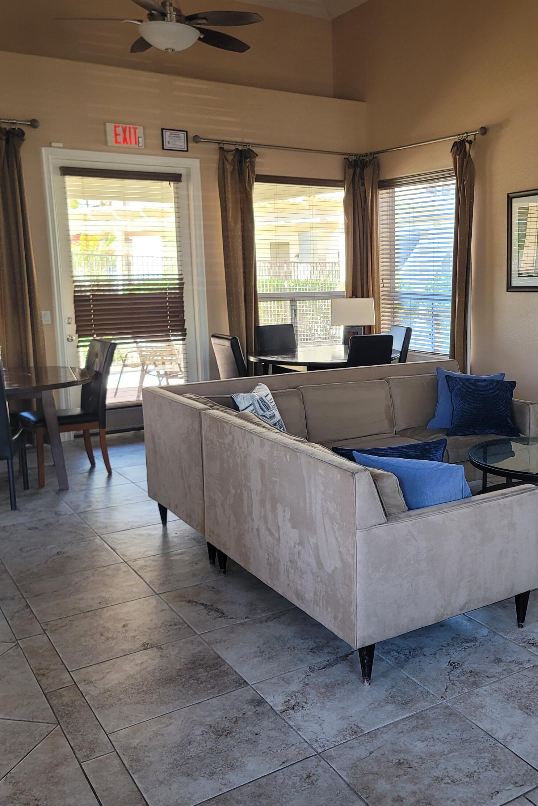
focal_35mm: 35
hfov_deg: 37.1
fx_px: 785
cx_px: 390
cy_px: 403
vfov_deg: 54.4
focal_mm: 7
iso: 160
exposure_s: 1/120
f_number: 1.8
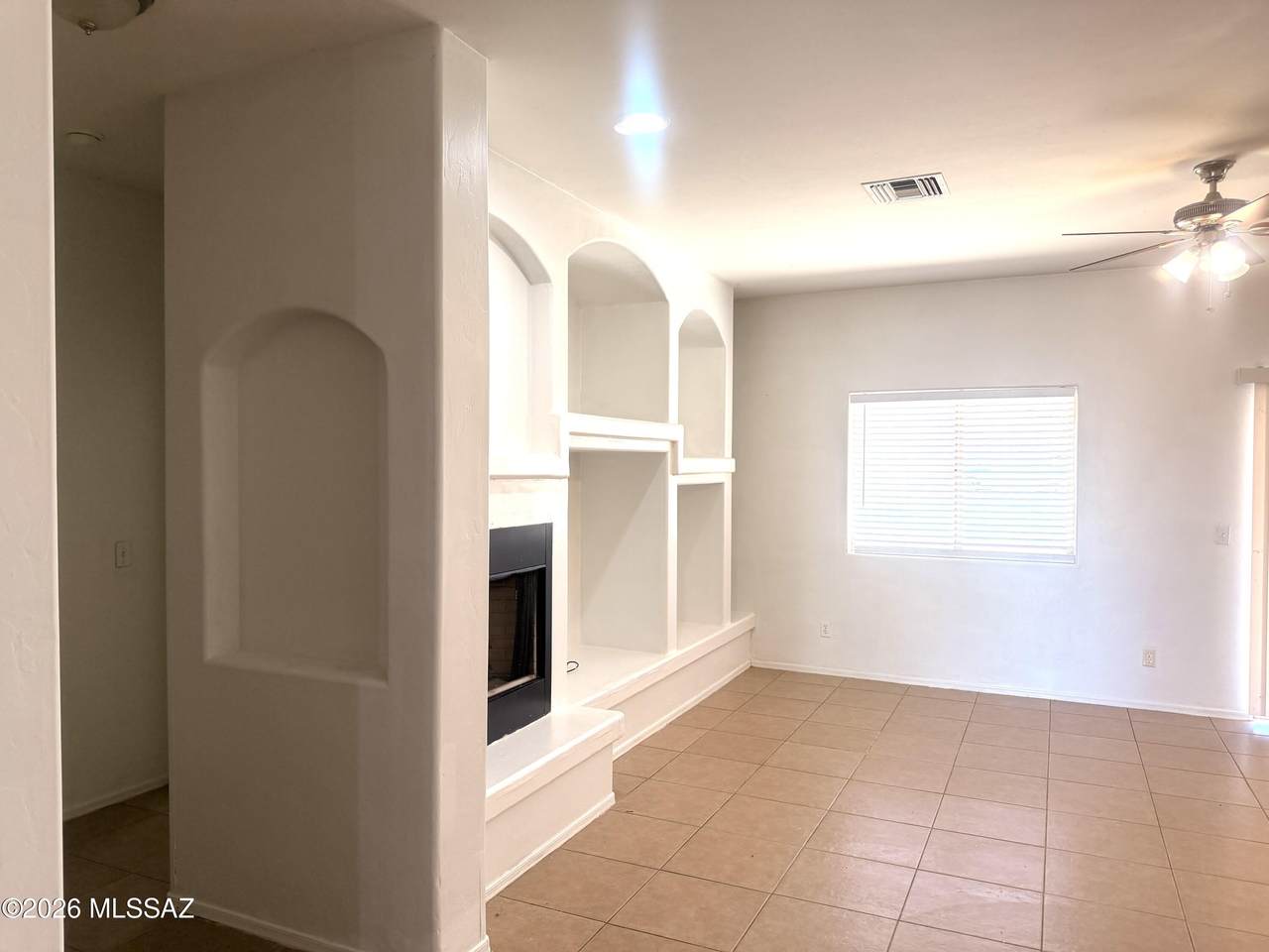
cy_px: 476
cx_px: 634
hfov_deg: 71.6
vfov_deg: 56.8
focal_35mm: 24
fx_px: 880
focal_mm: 6.76
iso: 160
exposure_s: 1/195
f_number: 1.78
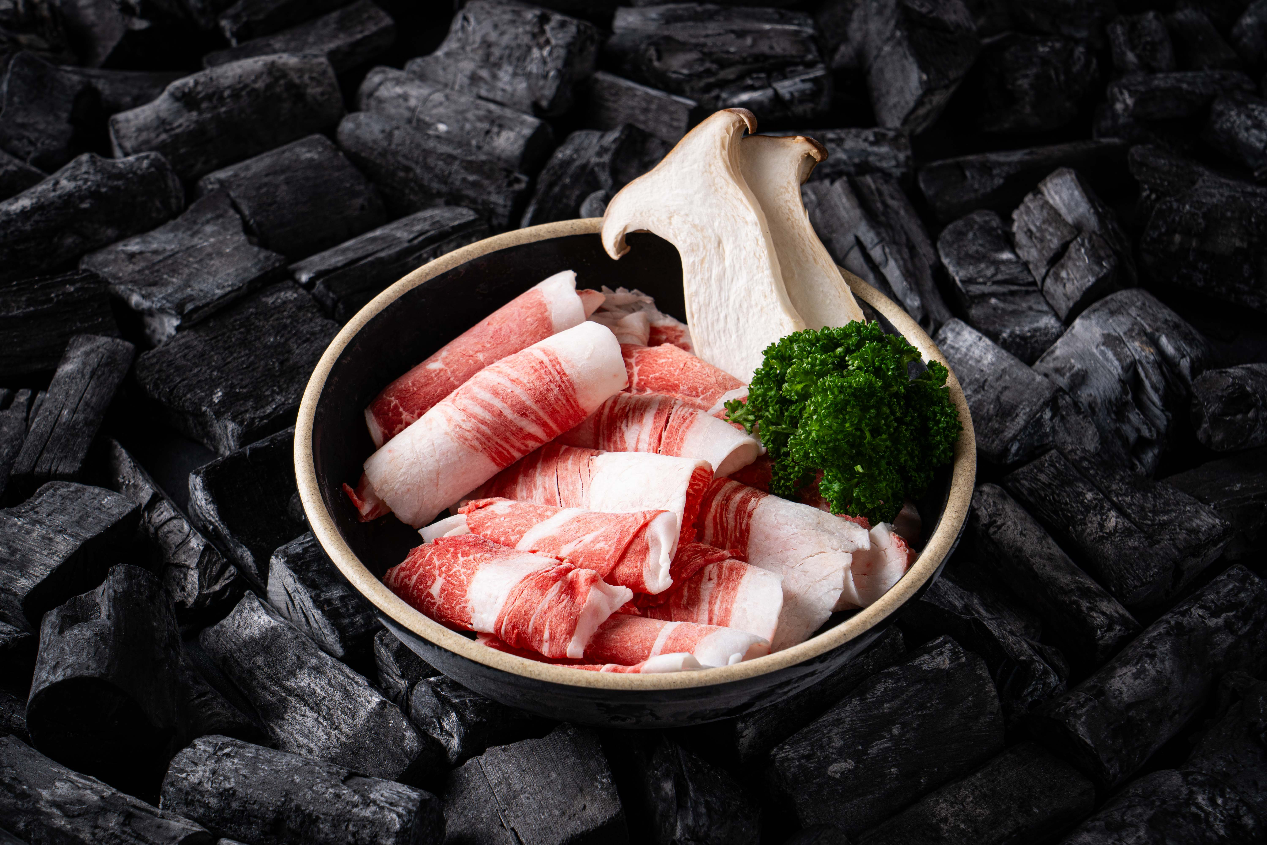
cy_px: 422
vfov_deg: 13.0
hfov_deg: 19.5
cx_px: 634
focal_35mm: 105
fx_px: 3695
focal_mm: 105
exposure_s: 1/125
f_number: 11
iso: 250
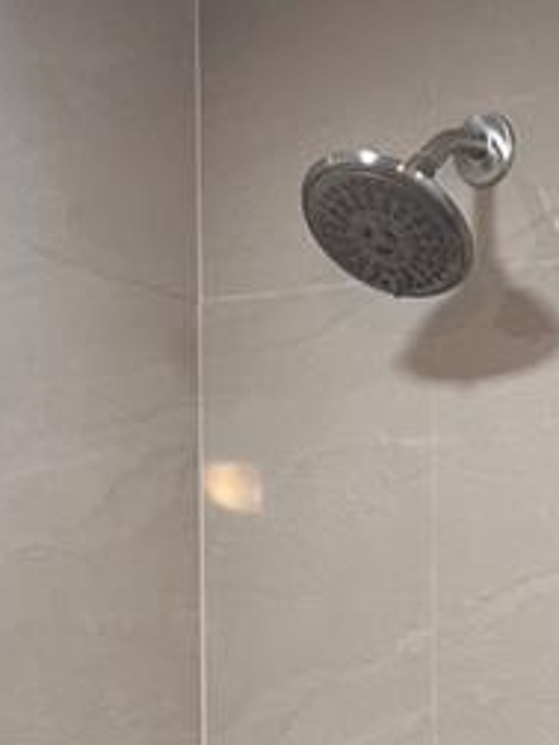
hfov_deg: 11.4
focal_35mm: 124
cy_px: 1203
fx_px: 2670
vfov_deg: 14.5
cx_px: 873
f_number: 1.5
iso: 100
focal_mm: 5.7
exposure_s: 1/120
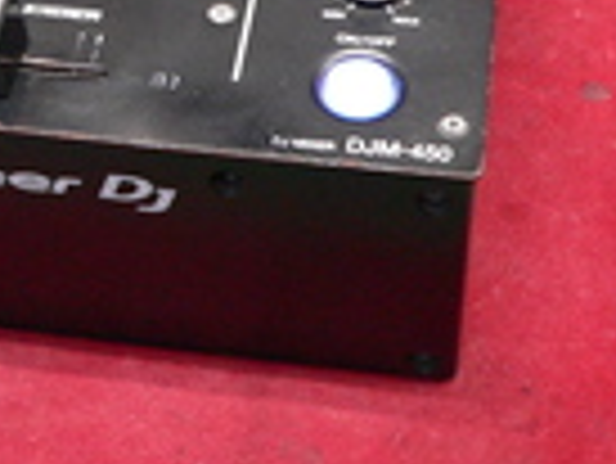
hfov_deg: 19.5
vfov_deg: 14.2
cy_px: -151
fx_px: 1781
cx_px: 153
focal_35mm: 100
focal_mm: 6
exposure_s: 1/8
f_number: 2.8
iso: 200
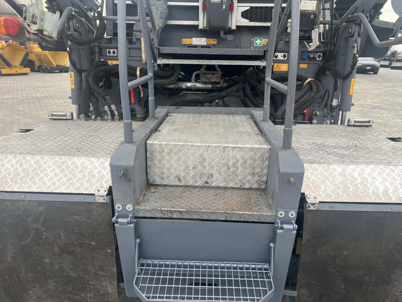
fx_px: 302
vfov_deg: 53.1
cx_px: 201
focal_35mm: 26
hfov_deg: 67.3
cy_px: 151
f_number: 1.5
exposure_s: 1/408
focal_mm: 5.7
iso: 50
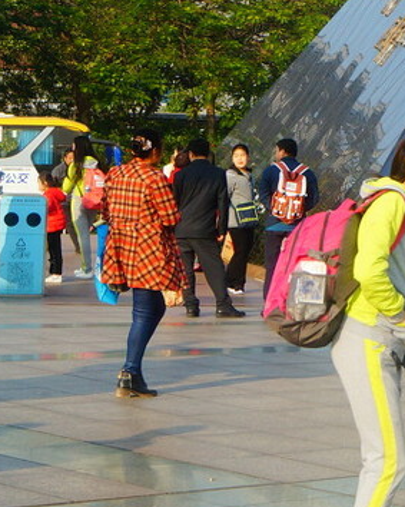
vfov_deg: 13.4
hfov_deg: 10.1
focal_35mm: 143
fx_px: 2143
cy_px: 80
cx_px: 773
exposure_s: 1/320
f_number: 8
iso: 200
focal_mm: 30
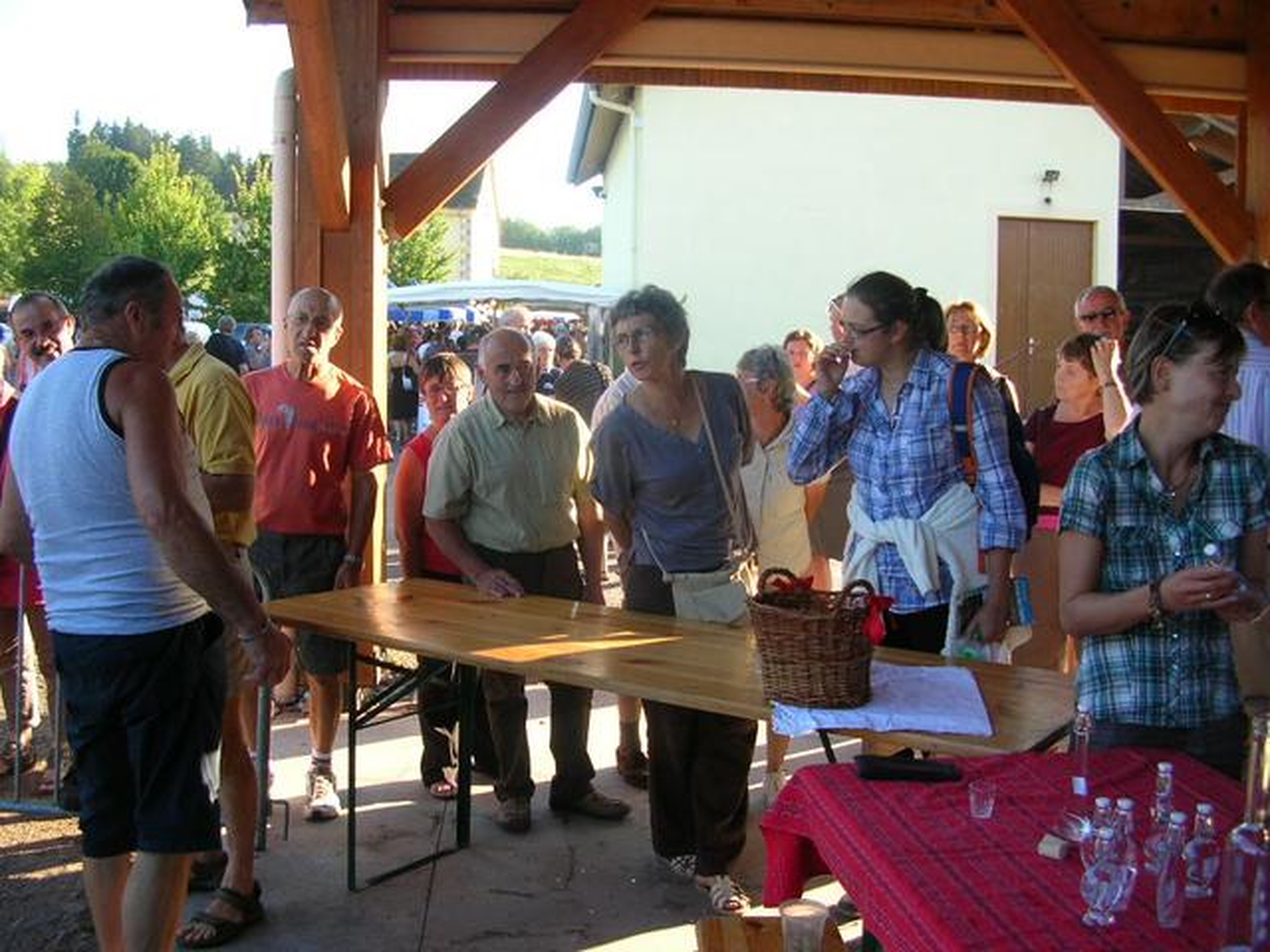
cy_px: 476
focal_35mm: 35
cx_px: 635
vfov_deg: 40.7
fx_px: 1284
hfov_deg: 52.6
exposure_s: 1/116
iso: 50
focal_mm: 5.8
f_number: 2.8
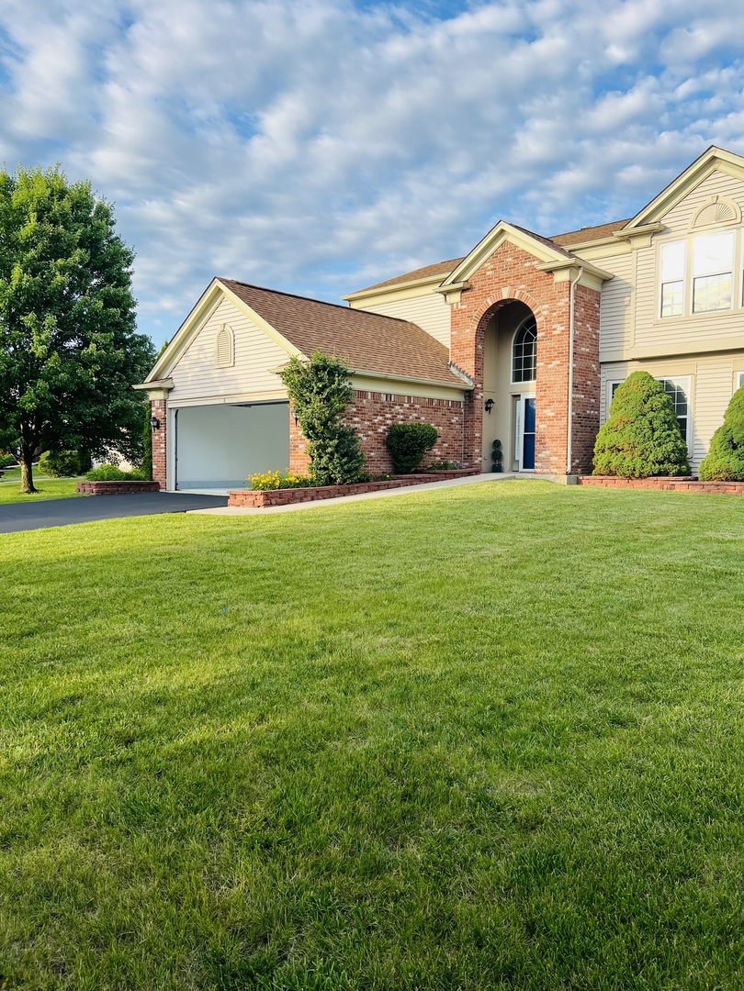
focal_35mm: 26
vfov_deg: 67.3
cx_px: 372
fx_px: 745
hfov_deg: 53.1
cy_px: 496
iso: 50
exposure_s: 1/1280
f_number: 1.5
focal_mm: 5.7
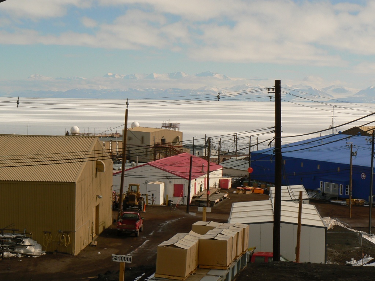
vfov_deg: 20.4
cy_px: 140
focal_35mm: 72
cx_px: 188
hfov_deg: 27.0
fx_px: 780
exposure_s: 1/1000
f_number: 8
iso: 80
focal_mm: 12
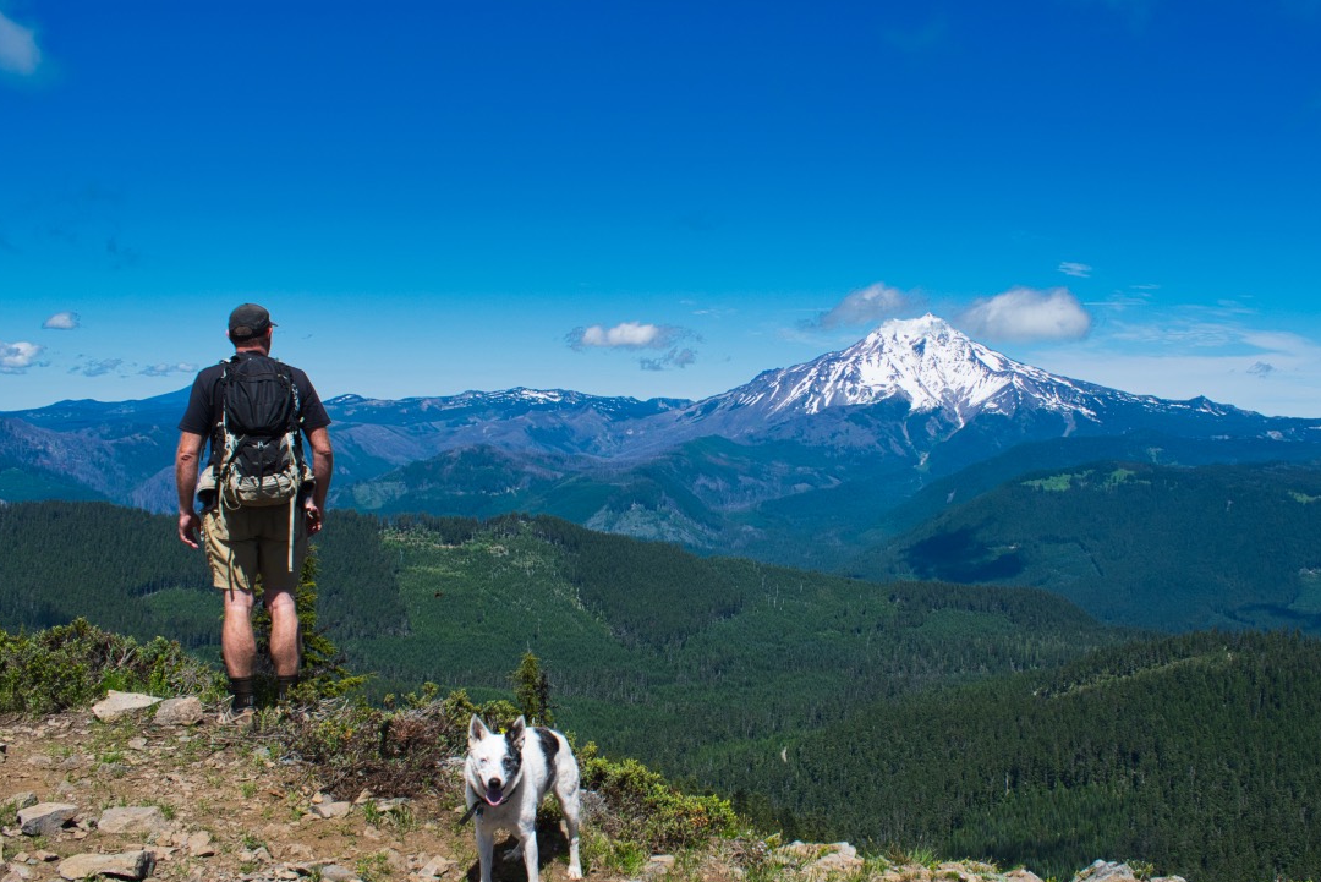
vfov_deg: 43.6
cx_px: 718
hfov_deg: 61.8
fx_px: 1101
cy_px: 465
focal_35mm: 30
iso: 280
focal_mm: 18
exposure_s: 1/500
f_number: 11
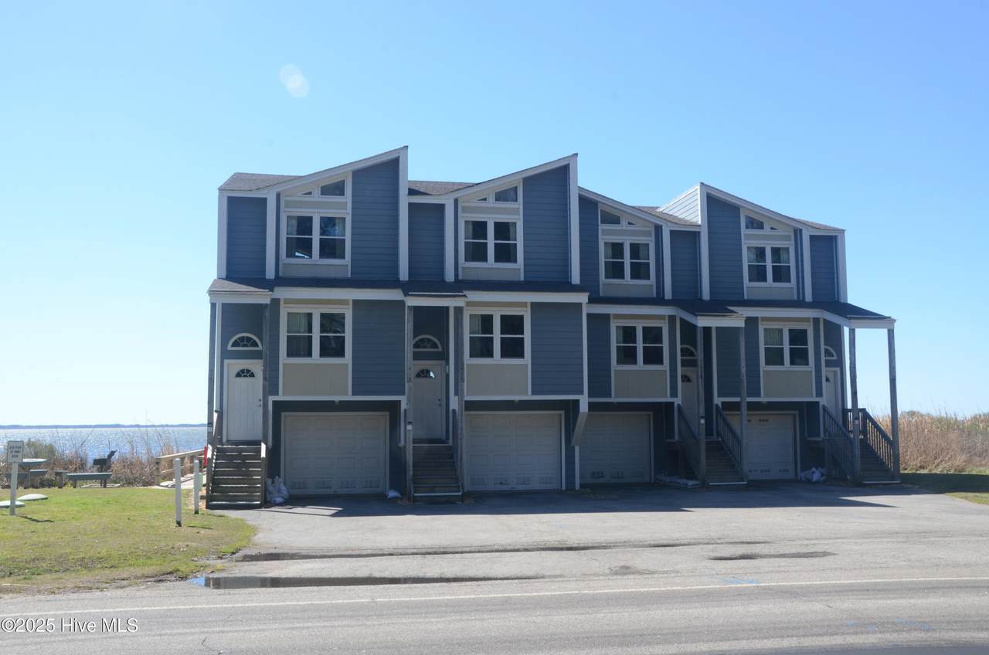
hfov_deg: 53.2
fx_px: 987
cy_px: 328
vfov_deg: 36.7
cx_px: 494
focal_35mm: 36
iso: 200
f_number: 16
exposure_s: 1/80
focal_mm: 24
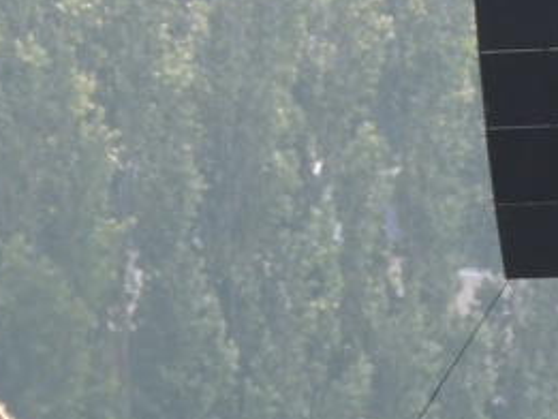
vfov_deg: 1.2
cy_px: 306
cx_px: 105
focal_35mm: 1224
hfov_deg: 1.6
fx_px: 19740
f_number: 4.8
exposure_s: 1/250
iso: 110
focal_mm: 71.3
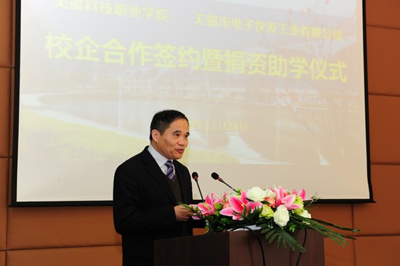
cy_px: 133
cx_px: 200
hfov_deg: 35.7
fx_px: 622
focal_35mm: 56
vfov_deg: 24.2
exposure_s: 1/50
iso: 1000
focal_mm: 56
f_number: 7.1
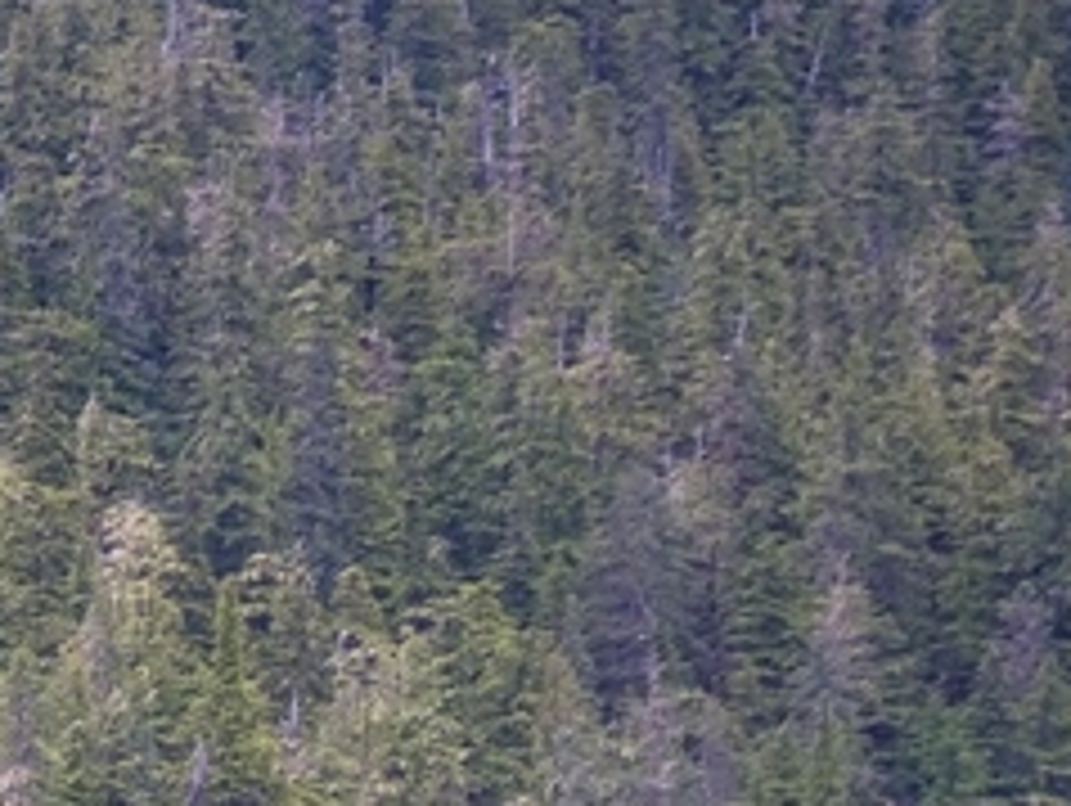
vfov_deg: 2.9
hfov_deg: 3.8
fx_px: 16012
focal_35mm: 517
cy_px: 1675
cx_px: -1170
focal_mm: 100
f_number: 4.5
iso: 180
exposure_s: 1/200
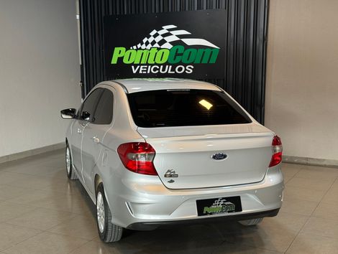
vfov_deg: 30.3
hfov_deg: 39.6
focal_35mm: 48
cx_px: 169
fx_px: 469
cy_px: 127
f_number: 1.78
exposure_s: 1/60
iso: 125
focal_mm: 6.76
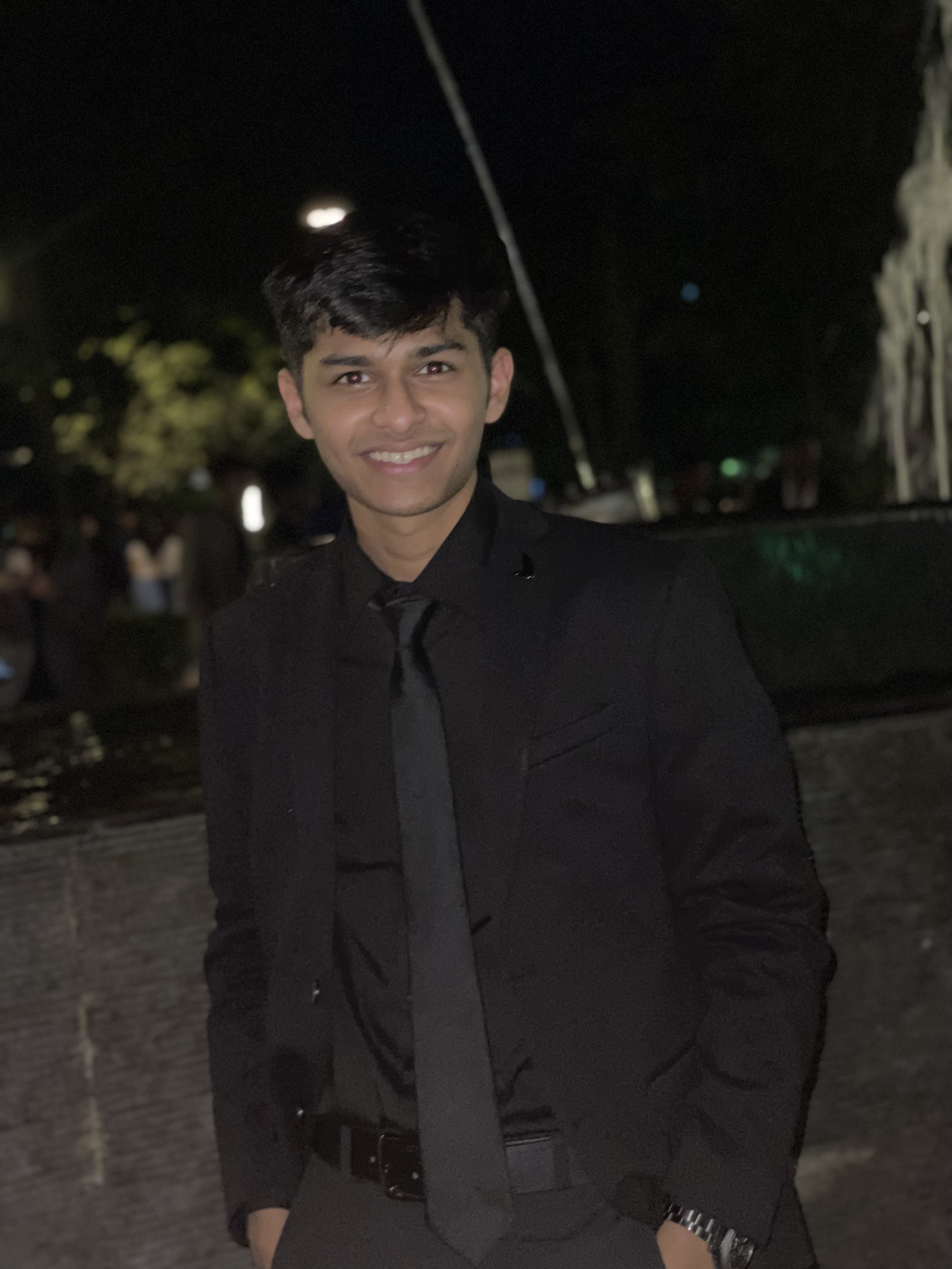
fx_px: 1907
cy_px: 634
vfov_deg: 36.8
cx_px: 476
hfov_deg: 28.0
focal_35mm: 52
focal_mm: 6
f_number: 2
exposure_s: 1/34
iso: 400
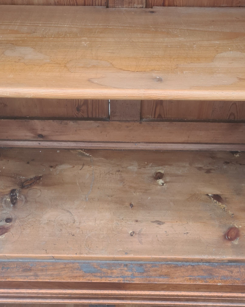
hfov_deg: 29.7
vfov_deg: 36.7
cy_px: 153
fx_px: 462
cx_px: 120
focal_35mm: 51
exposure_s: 1/50
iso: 64
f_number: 1.8
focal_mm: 5.4
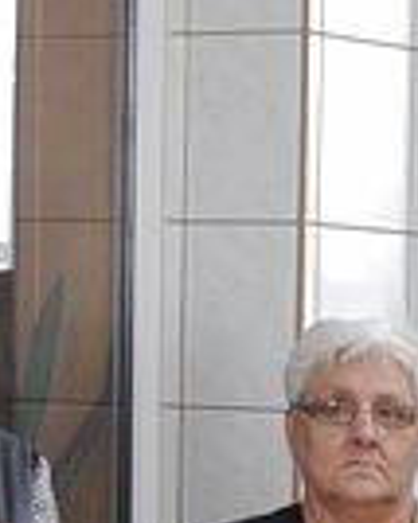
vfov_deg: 7.5
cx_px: 738
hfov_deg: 6.1
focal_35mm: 250
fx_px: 3870
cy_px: 904
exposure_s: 1/80
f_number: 5
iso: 800
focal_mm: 28
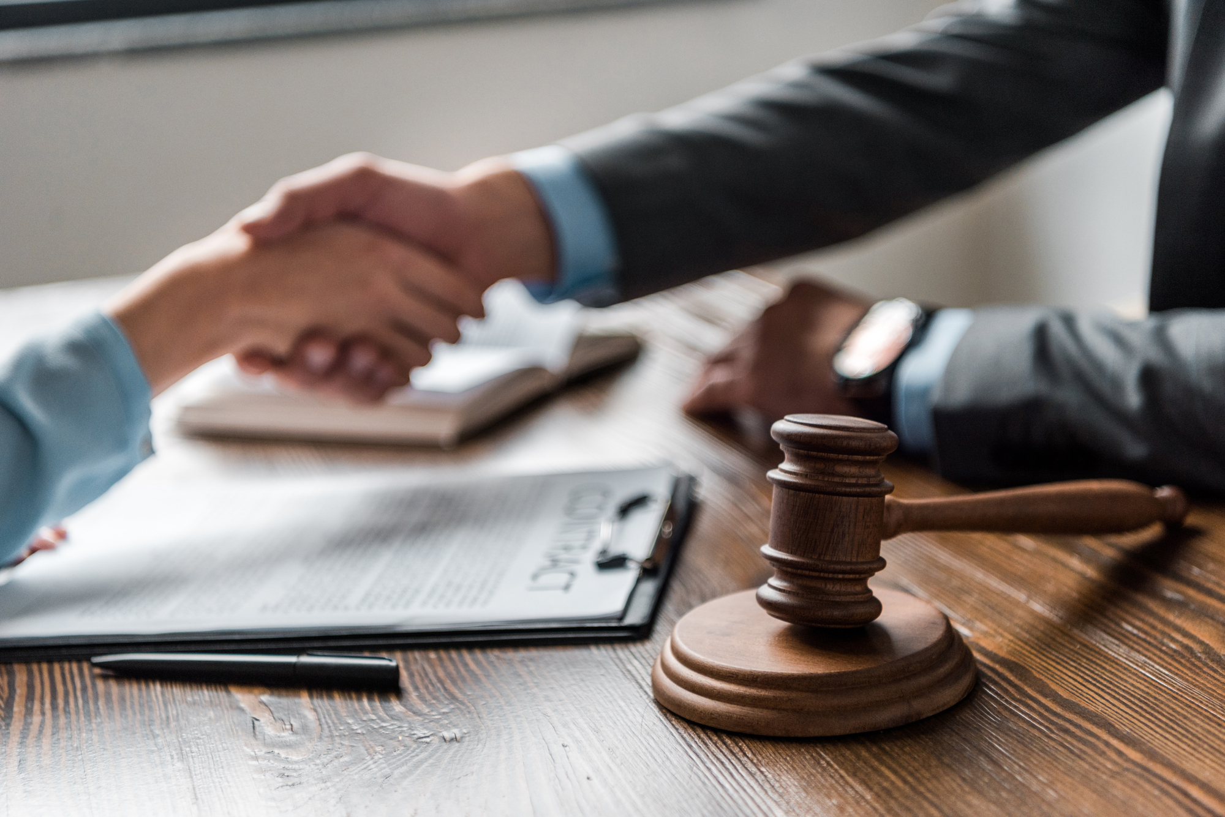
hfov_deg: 33.4
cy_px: 408
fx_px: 2042
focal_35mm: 60
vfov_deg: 22.6
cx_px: 612
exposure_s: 1/200
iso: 400
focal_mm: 60
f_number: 3.2
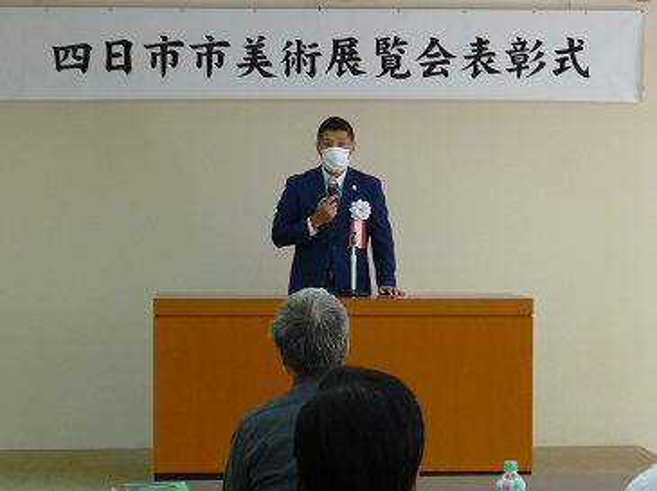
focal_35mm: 106
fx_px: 2010
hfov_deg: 18.6
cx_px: 328
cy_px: 246
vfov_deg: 13.9
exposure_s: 1/50
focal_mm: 9.9
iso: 160
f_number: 3.6
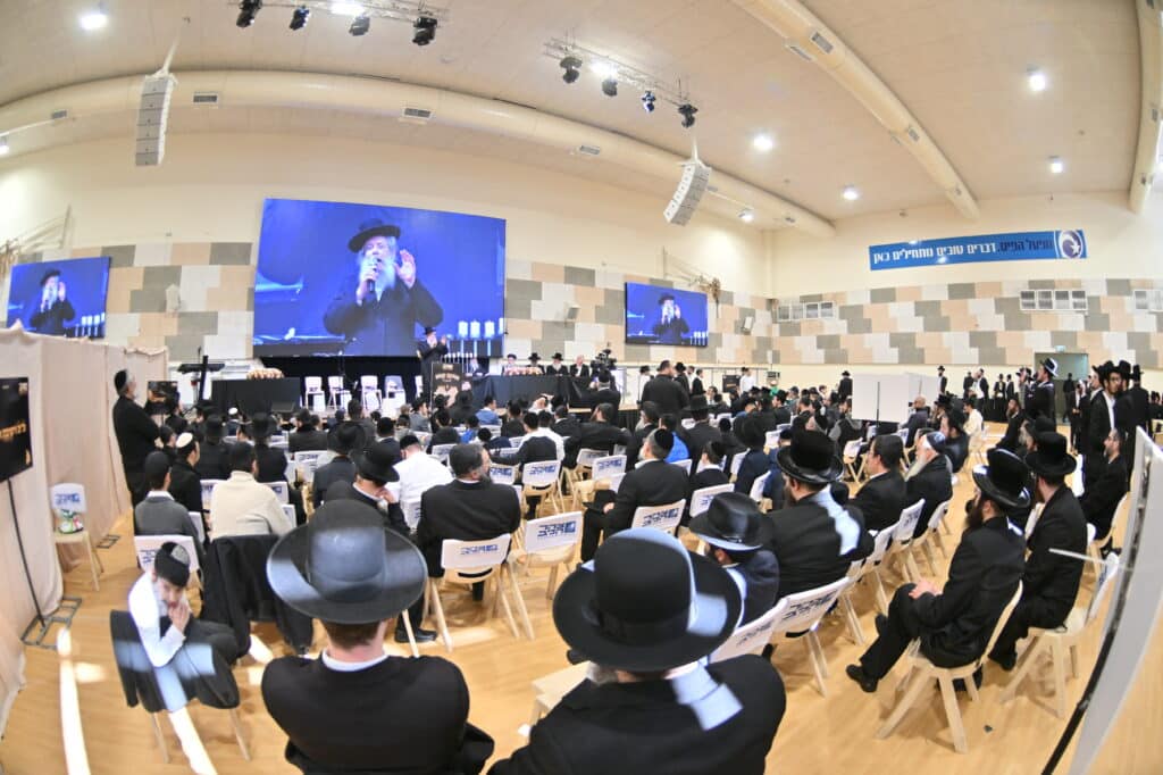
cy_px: 388
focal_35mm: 15
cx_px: 582
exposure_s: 1/80
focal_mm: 10.5
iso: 200
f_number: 2.8
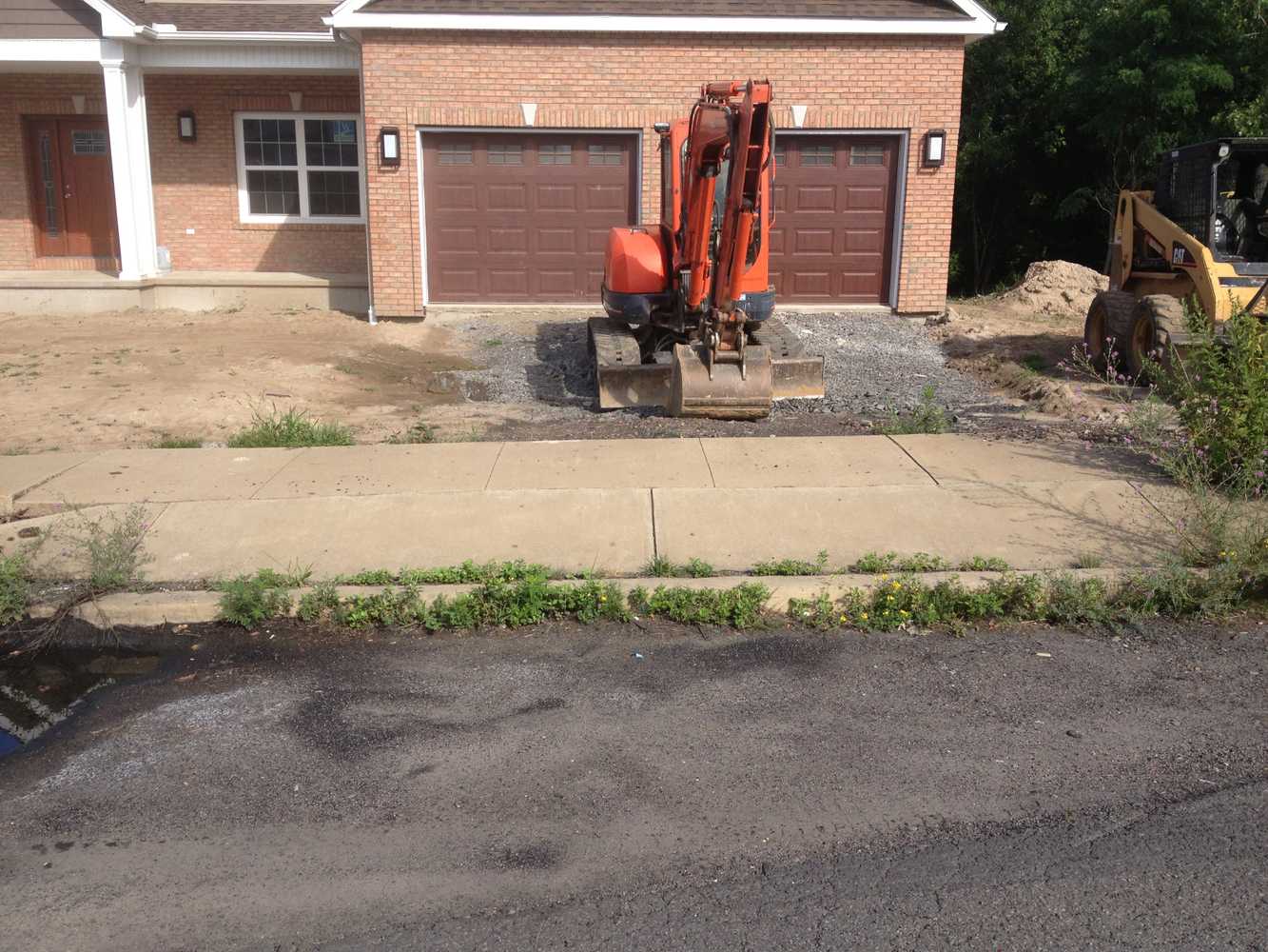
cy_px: 476
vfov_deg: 40.7
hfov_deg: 52.6
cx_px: 634
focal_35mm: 35
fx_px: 1282
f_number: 2.4
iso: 50
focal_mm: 4.28
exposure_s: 1/986
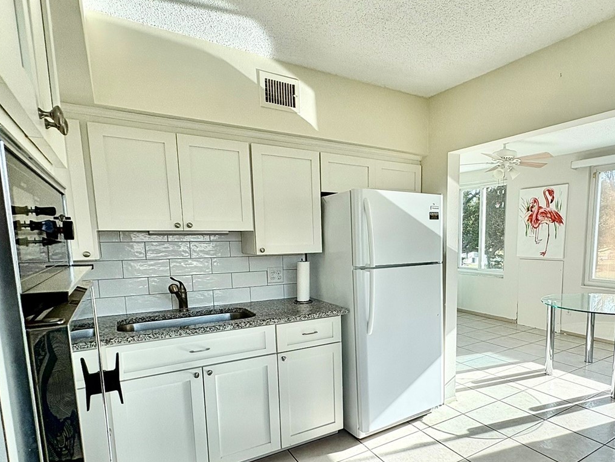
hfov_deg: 74.9
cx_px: 388
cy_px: 288
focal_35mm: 22
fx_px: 391
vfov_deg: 60.3
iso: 40
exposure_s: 1/462
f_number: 2.2
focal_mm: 2.22
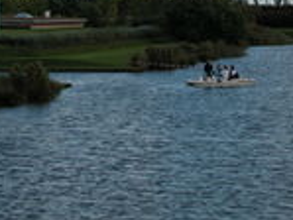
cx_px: -61
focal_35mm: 164
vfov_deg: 9.0
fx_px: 1389
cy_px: -33
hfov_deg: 11.8
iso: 100
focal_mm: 15.7
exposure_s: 1/339
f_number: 6.4
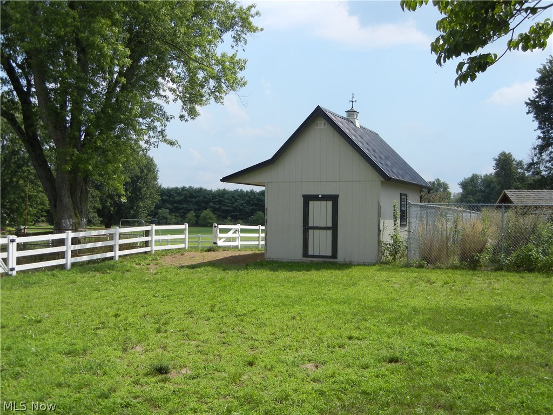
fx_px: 623
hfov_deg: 47.9
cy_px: 208
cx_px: 276
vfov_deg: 36.8
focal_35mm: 39
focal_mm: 7.1
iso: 160
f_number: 7.4
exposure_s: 1/336
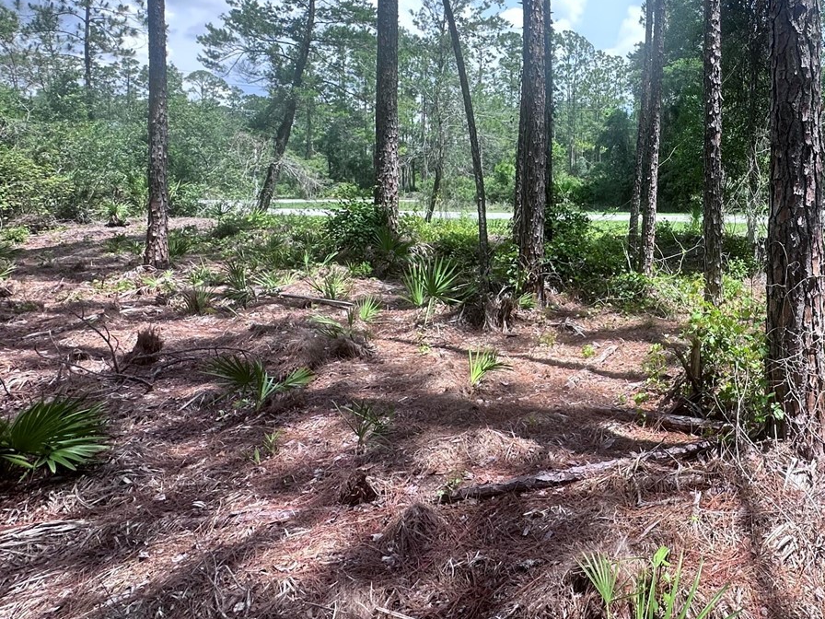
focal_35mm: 25
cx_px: 663
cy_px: 203
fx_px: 596
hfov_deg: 63.3
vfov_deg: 53.7
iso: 40
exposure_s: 1/432
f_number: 2.2
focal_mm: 2.22
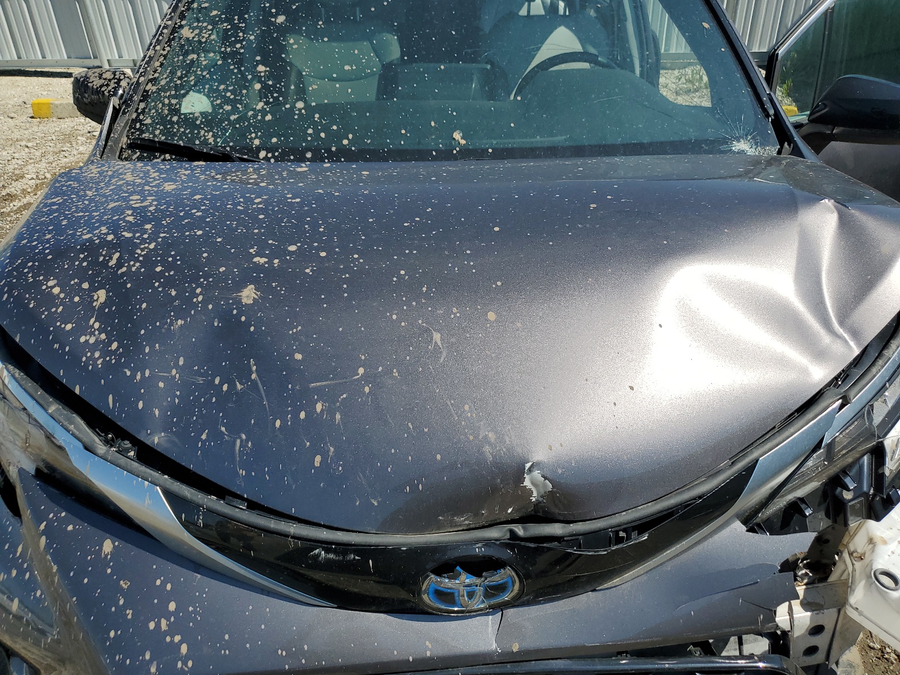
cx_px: 450
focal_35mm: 26
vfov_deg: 53.1
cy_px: 338
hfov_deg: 67.3
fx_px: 676
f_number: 1.5
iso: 50
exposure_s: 1/5000
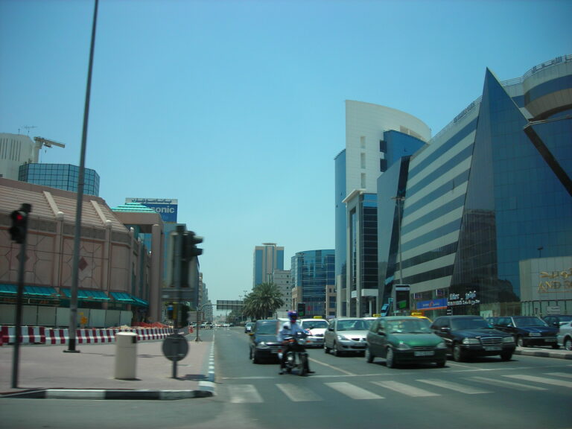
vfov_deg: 37.7
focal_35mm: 38
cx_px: 286
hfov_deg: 49.0
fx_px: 628
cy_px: 214
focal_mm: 6.3
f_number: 6.4
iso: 50
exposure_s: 1/160
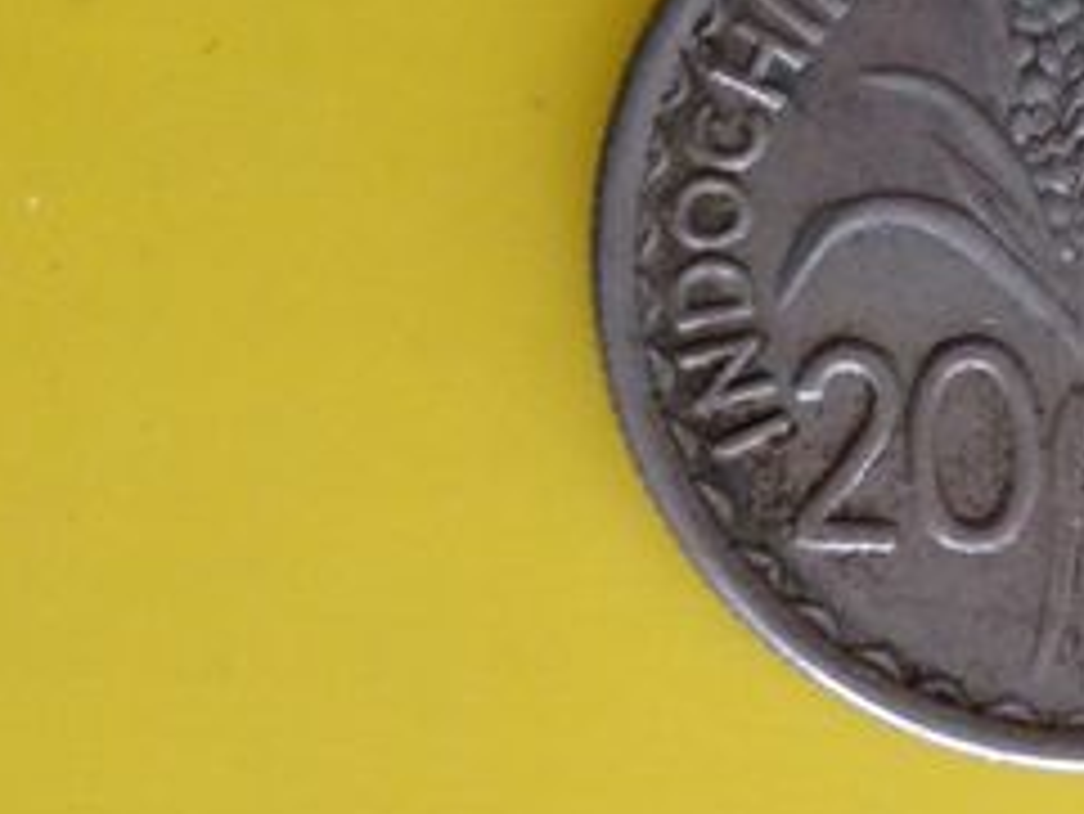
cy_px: 301
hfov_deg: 14.1
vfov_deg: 10.8
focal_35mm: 137
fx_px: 4292
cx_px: 1129
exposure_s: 1/20
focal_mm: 4.12
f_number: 2.4
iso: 50
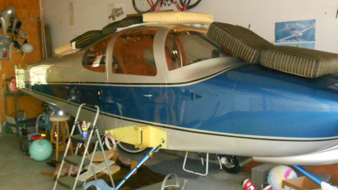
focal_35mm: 43
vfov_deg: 27.7
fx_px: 385
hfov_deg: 47.3
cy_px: 98
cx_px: 190
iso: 640
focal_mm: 4.6
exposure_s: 1/25
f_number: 3.2
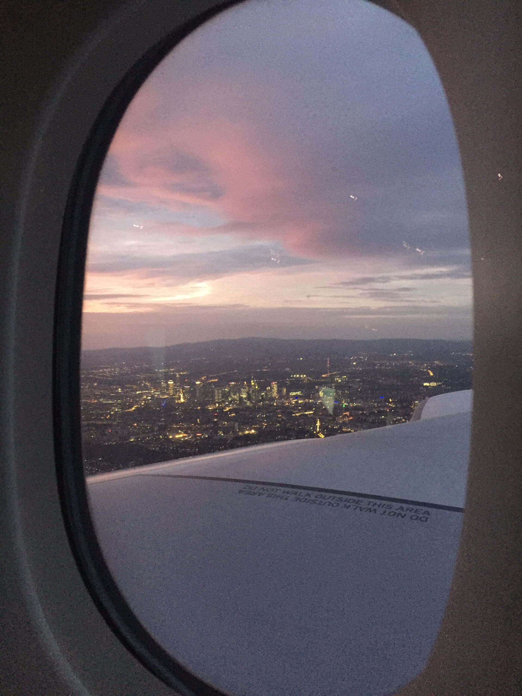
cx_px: 261
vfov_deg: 61.7
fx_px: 583
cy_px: 348
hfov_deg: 48.2
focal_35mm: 29
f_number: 2.2
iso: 500
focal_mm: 4.15
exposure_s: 1/17
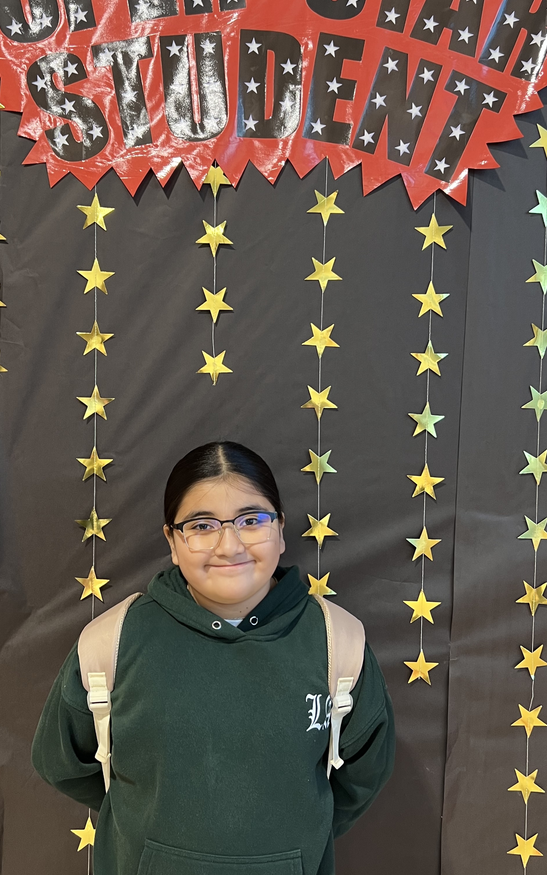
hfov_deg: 34.4
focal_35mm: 37
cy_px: 426
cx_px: 235
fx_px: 882
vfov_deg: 52.7
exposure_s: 1/60
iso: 80
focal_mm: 5.7
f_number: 1.5
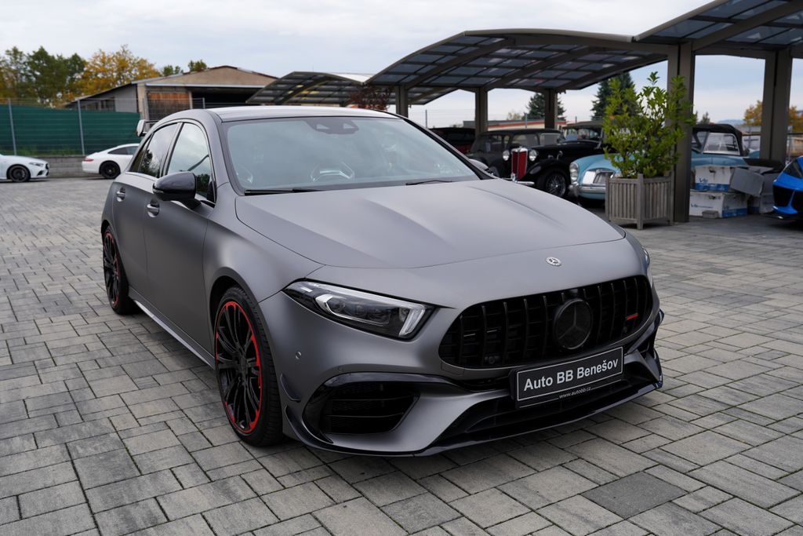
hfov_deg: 57.2
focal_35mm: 33
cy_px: 268
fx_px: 736
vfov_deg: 40.0
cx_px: 402
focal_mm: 33
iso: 100
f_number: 5.6
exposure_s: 1/125
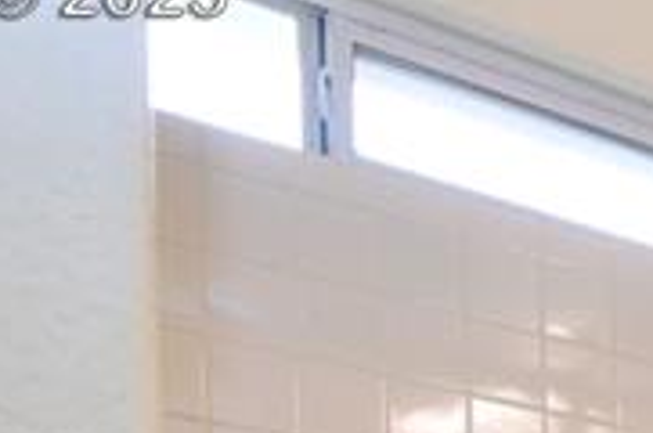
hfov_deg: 16.7
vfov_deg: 12.5
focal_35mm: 85
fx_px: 1539
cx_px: 1367
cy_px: 1050
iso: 900
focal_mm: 10
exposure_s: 1/125
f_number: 3.5
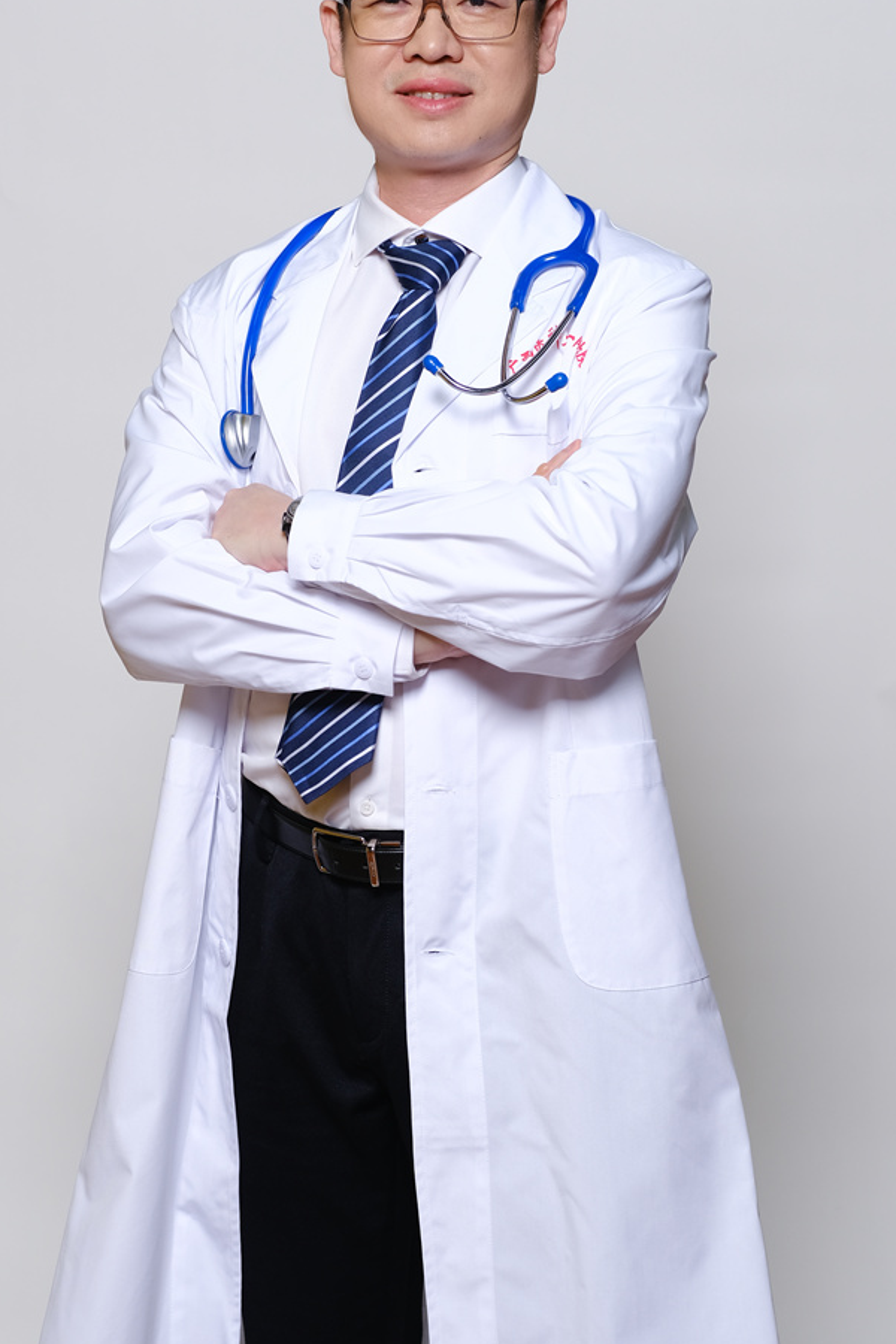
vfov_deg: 18.3
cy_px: 636
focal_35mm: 112
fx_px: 4181
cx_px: 417
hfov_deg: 12.2
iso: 250
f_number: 4
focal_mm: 56
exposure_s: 1/160
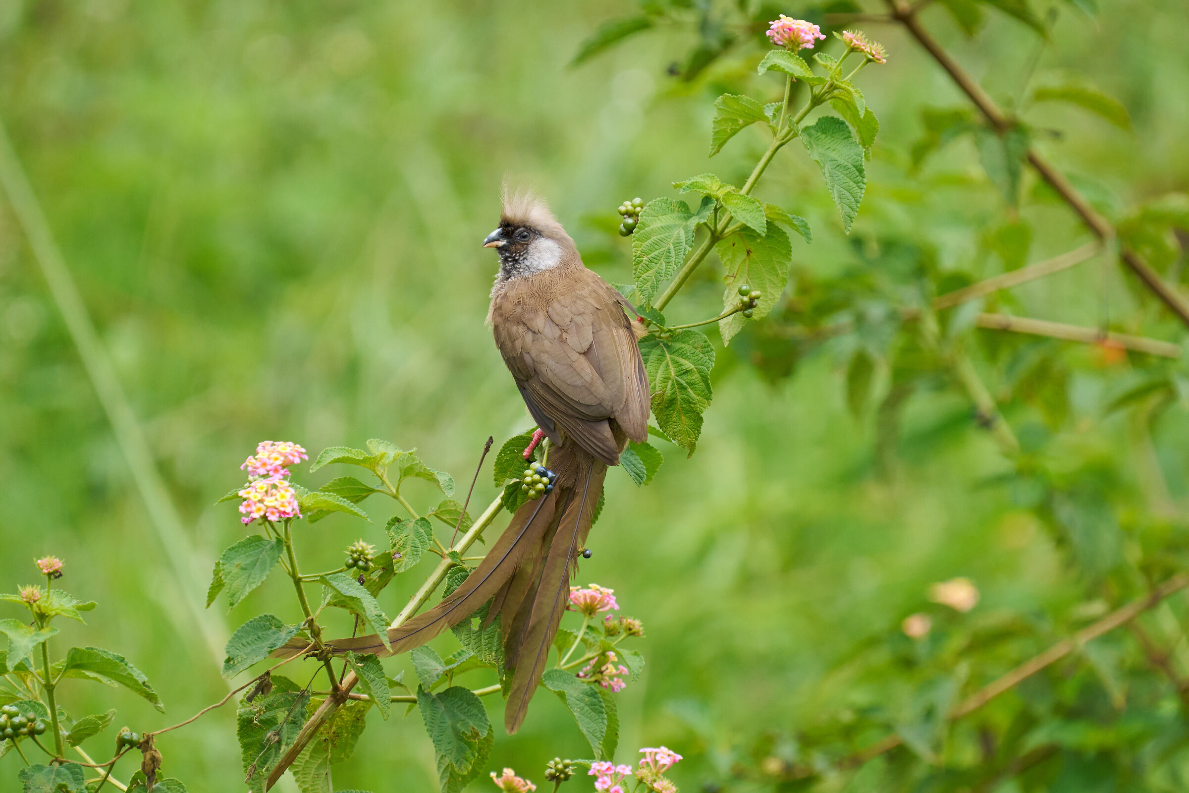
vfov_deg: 1.6
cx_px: 594
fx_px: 28831
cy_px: 396
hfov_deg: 2.4
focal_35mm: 873
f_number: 7.1
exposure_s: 1/1600
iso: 2000
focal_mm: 582
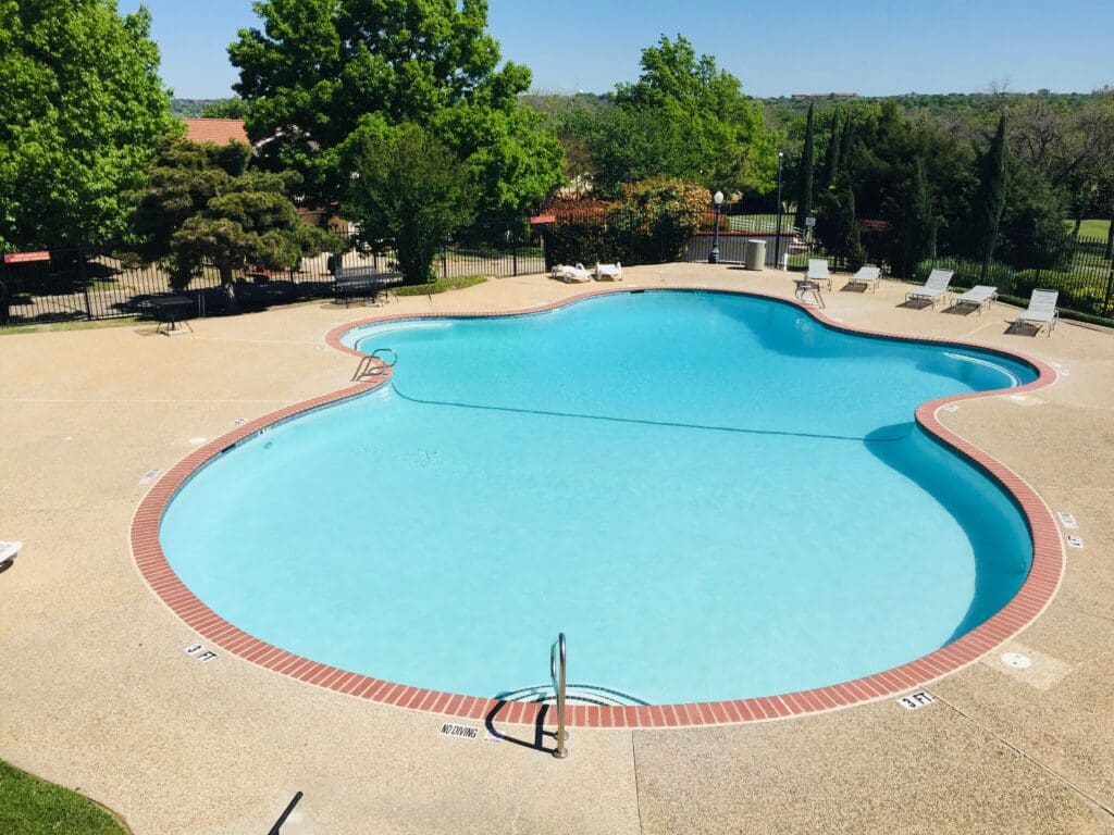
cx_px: 557
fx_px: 933
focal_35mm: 29
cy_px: 418
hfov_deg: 61.7
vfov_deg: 48.2
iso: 32
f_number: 2.2
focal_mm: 4.15
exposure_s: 1/3968
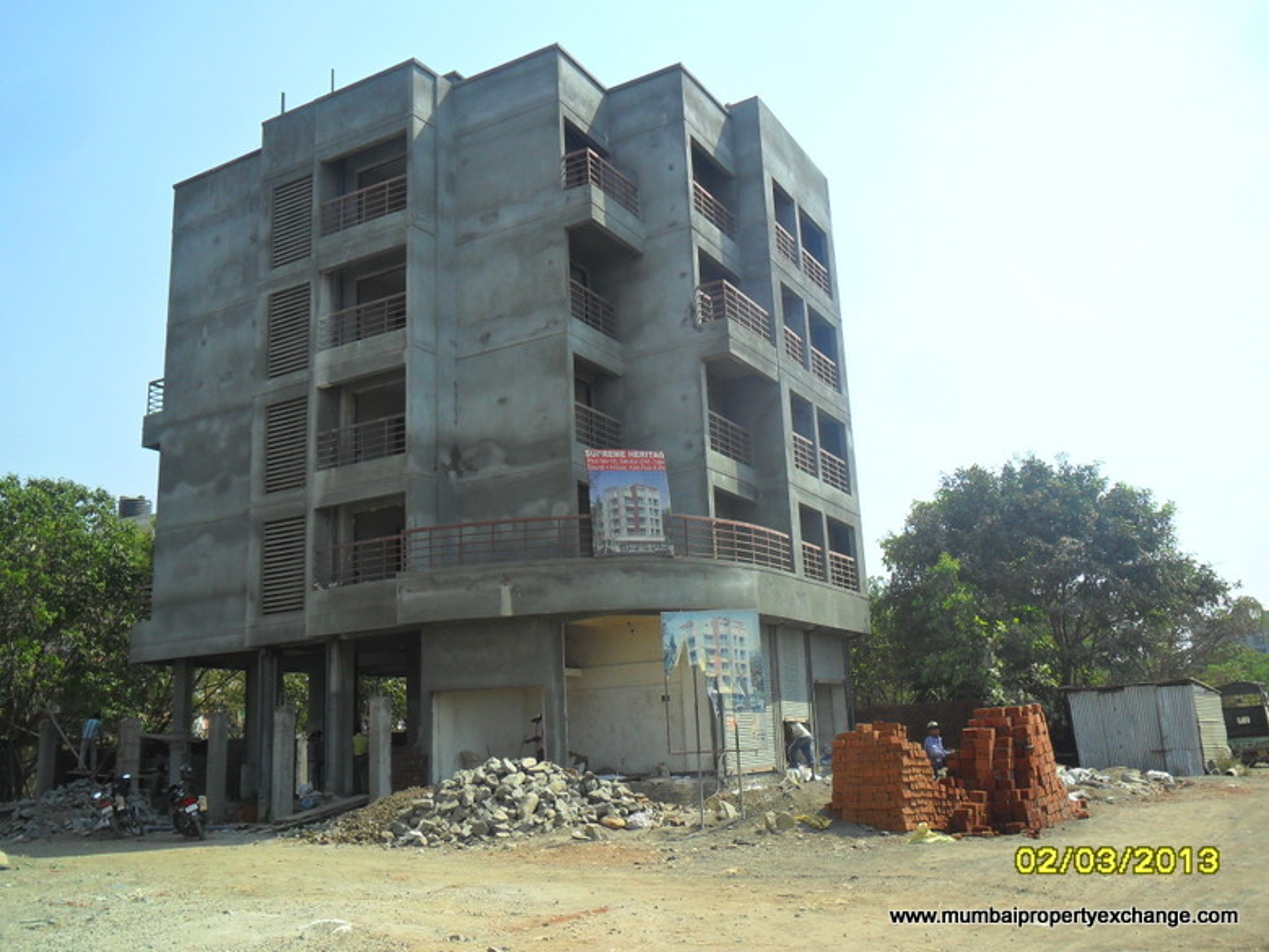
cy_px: 476
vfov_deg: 44.2
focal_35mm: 32
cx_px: 634
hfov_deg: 56.8
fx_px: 1173
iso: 100
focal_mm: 5.7
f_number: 3.7
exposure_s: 1/750
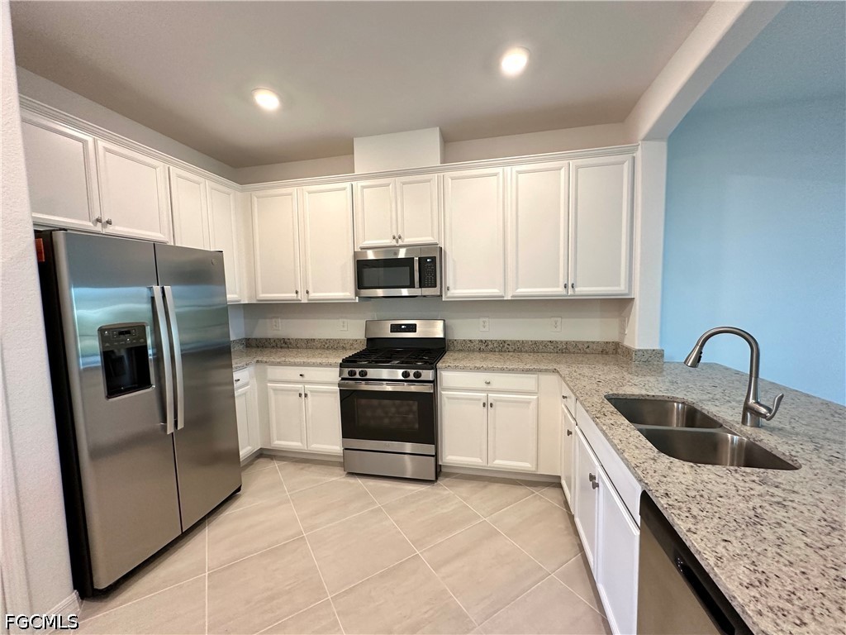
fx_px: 342
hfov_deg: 102.1
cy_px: 318
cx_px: 423
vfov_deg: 85.7
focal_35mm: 14
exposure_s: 1/120
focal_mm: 2.22
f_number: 2.2
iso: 200
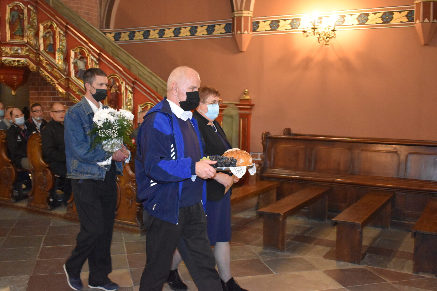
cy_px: 146
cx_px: 218
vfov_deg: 35.5
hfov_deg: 51.3
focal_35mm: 38
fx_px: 455
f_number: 4
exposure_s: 1/60
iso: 5600
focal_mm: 25
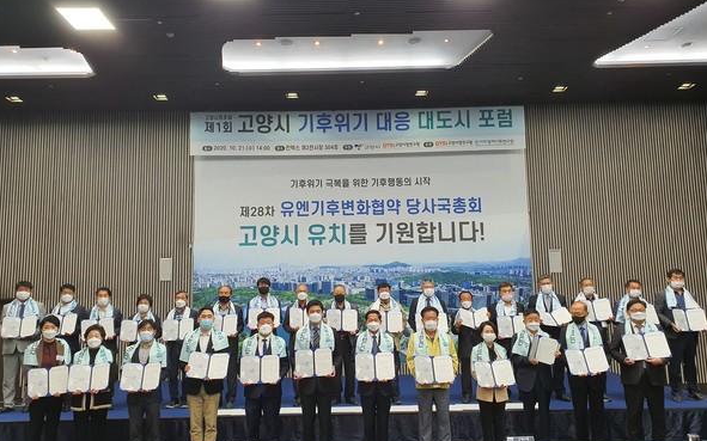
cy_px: 226
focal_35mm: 28
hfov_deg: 66.5
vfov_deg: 44.5
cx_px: 353
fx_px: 539
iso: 160
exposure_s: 1/60
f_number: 2.4
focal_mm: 4.3
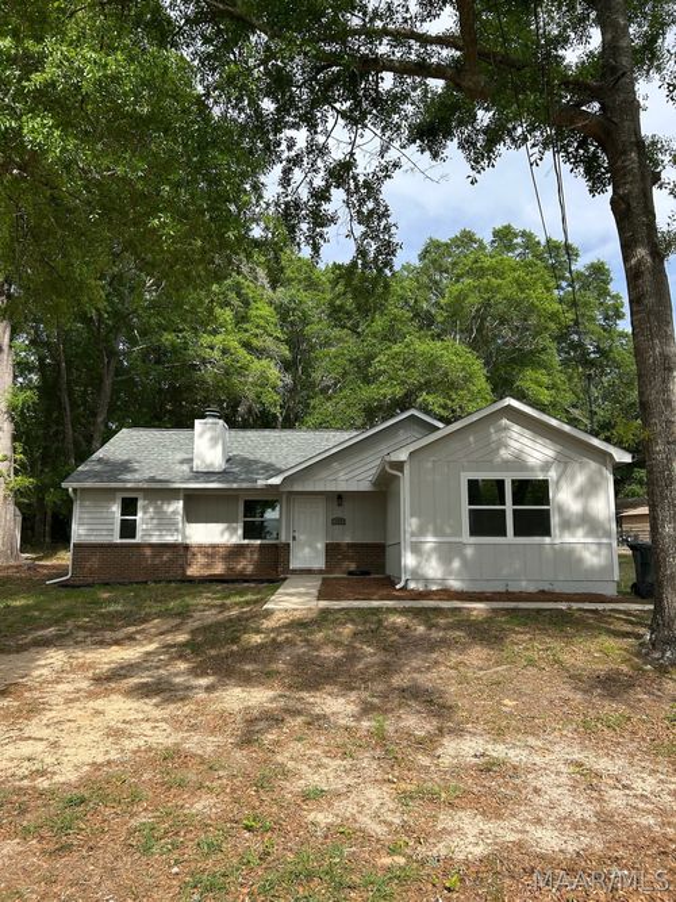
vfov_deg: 67.3
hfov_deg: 53.0
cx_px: 338
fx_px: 677
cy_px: 451
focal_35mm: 26
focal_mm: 5.7
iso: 50
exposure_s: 1/2404
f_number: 1.5
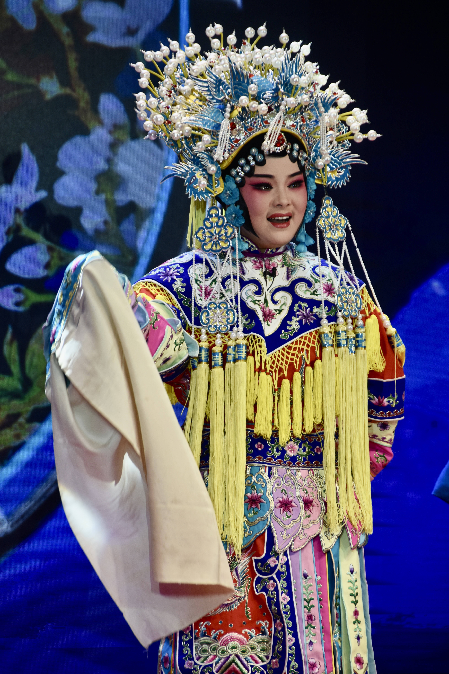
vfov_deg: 6.9
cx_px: 224
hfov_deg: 4.6
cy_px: 337
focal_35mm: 300
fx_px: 5612
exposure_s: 1/200
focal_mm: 200
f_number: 5.6
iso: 360
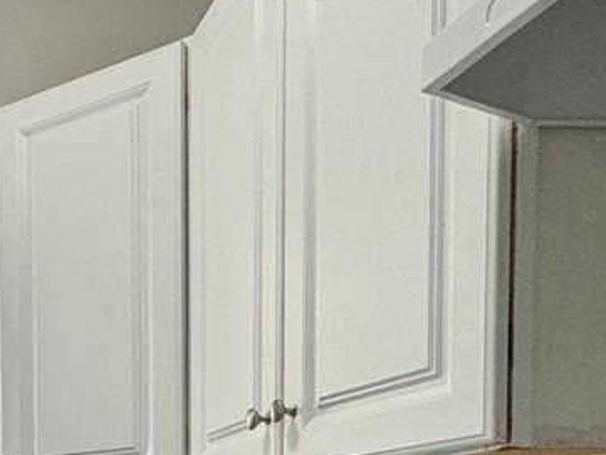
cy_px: 640
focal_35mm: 62
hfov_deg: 26.7
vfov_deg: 20.8
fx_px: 1086
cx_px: -170
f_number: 2.2
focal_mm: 2.22
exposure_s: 1/120
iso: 100
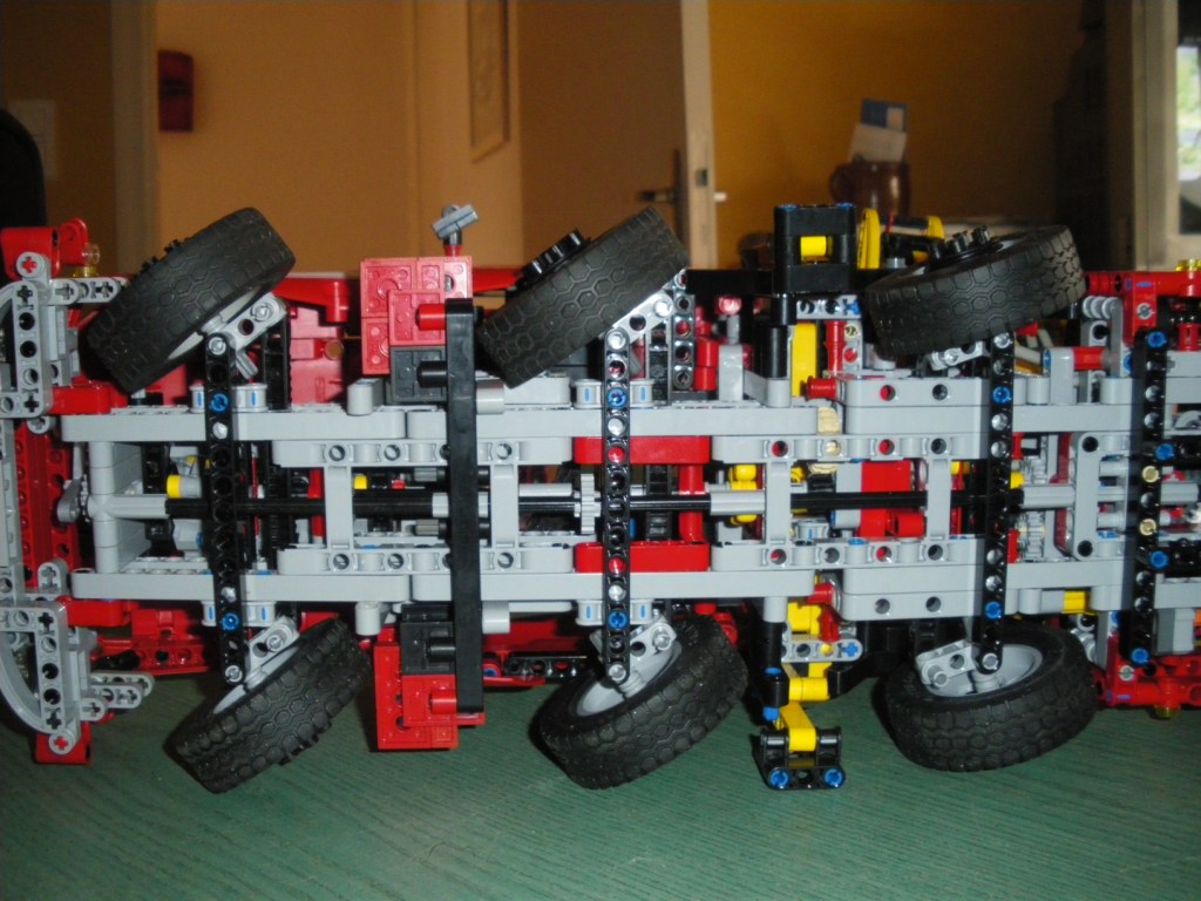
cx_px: 600
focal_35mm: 36
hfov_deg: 51.4
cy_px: 450
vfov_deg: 39.7
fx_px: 1249
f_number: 3.5
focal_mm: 6.3
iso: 400
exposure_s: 1/50
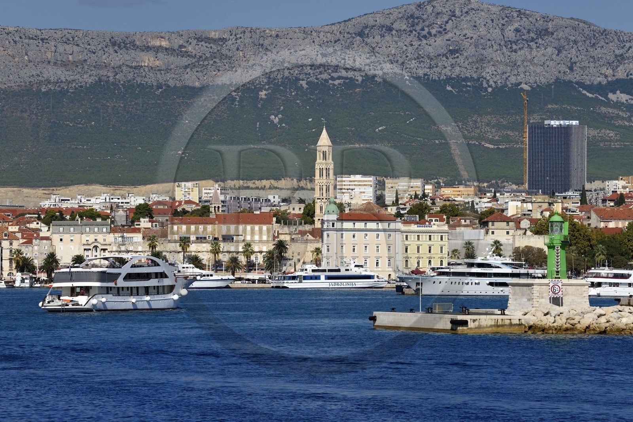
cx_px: 316
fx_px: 3075
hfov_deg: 11.8
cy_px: 211
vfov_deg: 7.8
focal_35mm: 175
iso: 200
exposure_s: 1/640
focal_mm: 175
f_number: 11
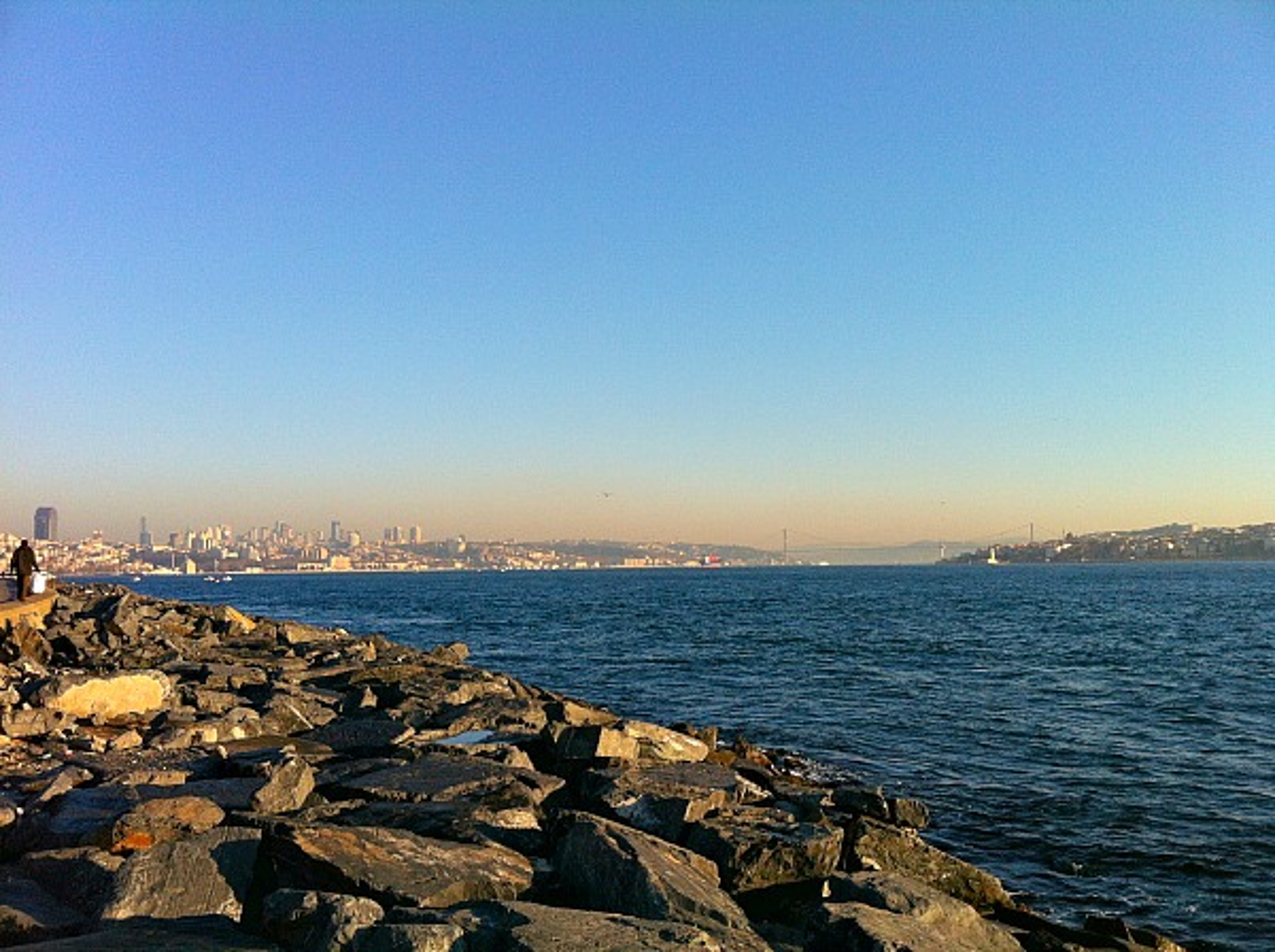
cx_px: 638
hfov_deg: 52.7
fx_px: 1287
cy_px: 476
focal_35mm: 35
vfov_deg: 40.6
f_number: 2.8
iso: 80
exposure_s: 1/1207
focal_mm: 3.85
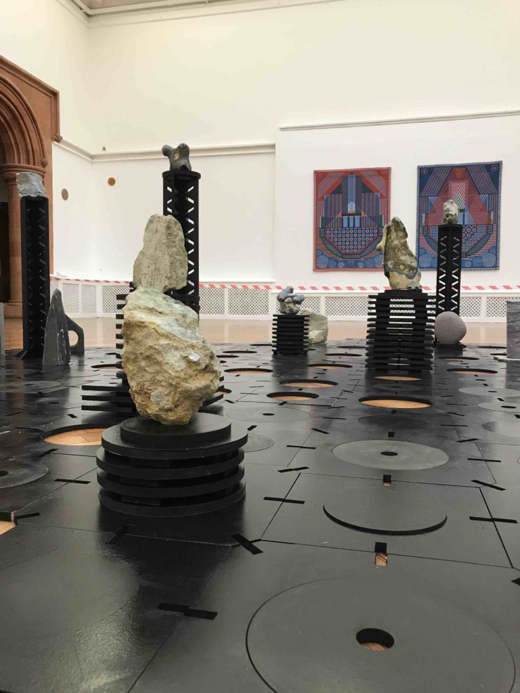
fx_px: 561
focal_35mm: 28
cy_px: 346
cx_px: 260
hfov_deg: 49.7
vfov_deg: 63.4
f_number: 1.8
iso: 40
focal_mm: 3.99
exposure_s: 1/20
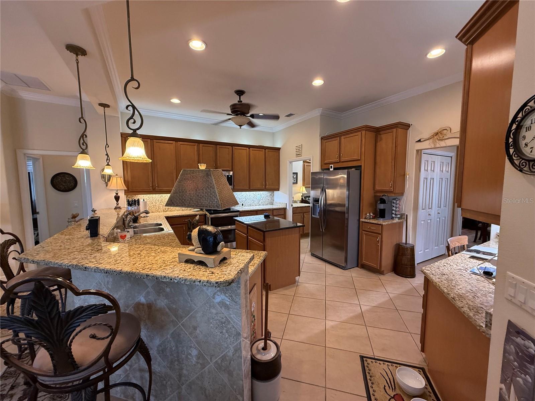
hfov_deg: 102.1
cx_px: 268
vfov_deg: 85.7
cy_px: 200
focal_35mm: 14
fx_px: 216
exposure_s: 1/60
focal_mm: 2.22
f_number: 2.2
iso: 250
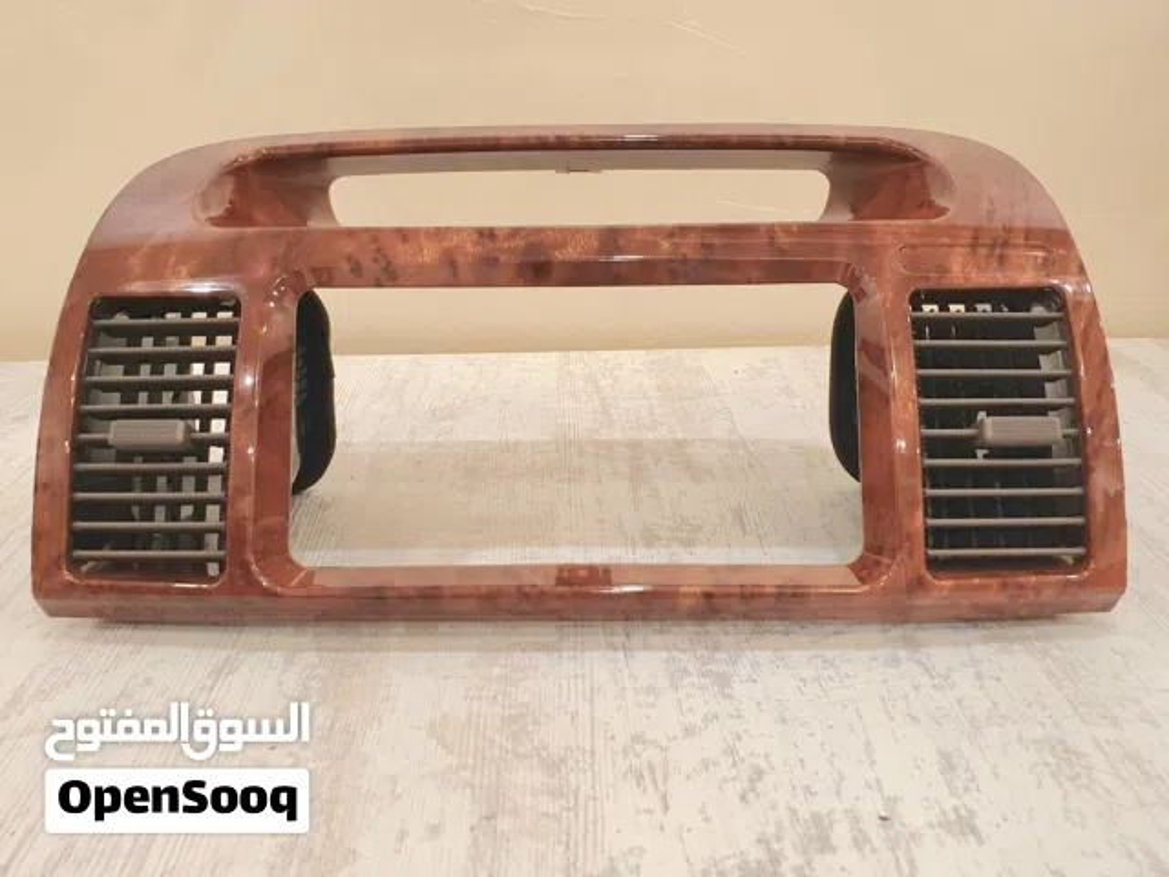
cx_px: 584
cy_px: 438
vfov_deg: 53.1
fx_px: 878
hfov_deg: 67.3
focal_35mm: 26
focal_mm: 4.32
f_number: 2.4
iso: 400
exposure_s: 1/50
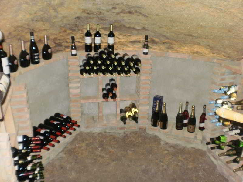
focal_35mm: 38
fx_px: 267
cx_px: 122
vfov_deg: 37.7
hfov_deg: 49.0
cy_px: 91
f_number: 3.1
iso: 320
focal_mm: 6.3
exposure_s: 1/30
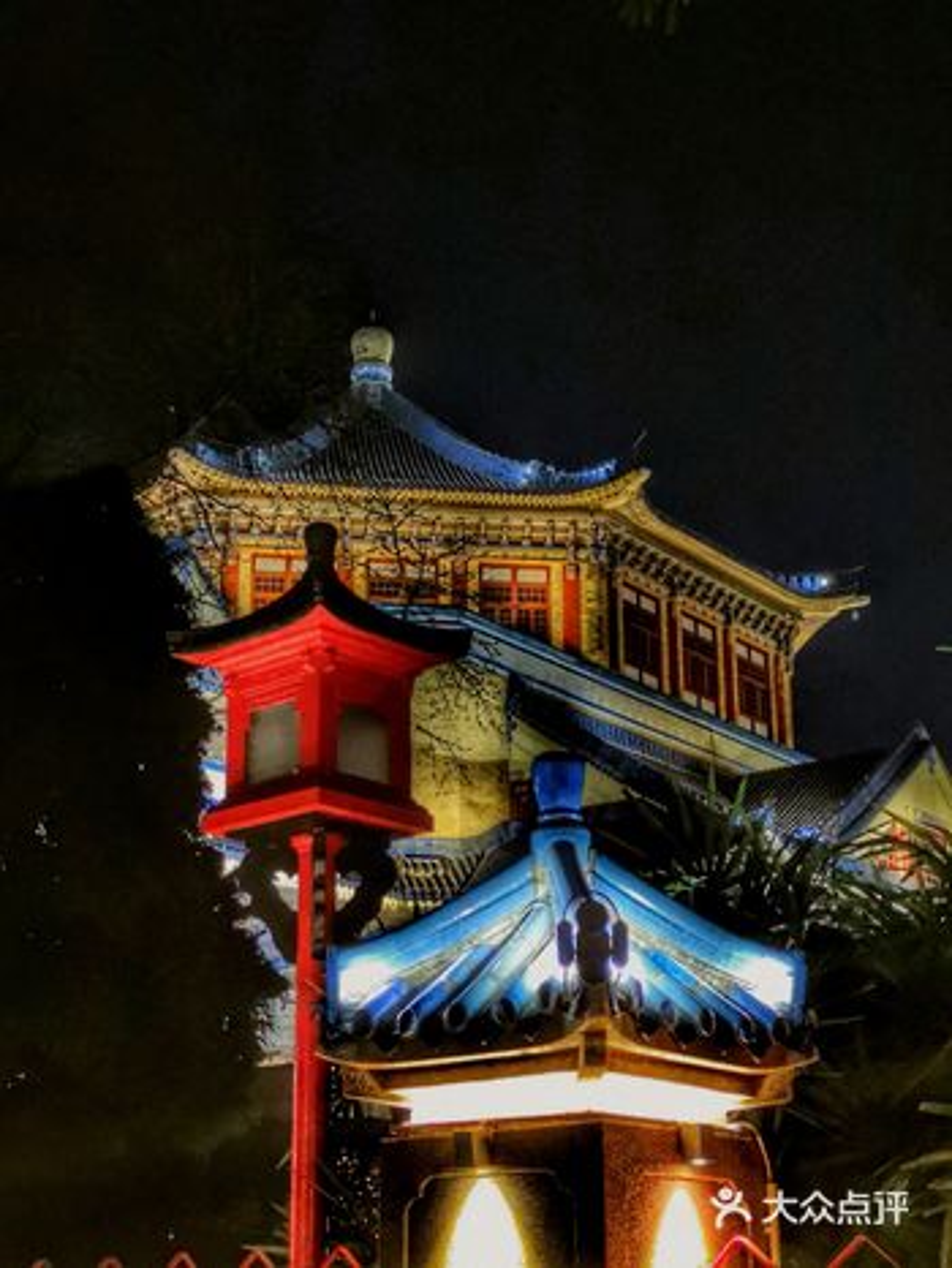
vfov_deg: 35.5
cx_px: 476
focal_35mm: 54
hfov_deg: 27.1
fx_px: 1978
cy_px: 634
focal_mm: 5.58
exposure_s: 1/69.4
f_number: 1.8
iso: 400
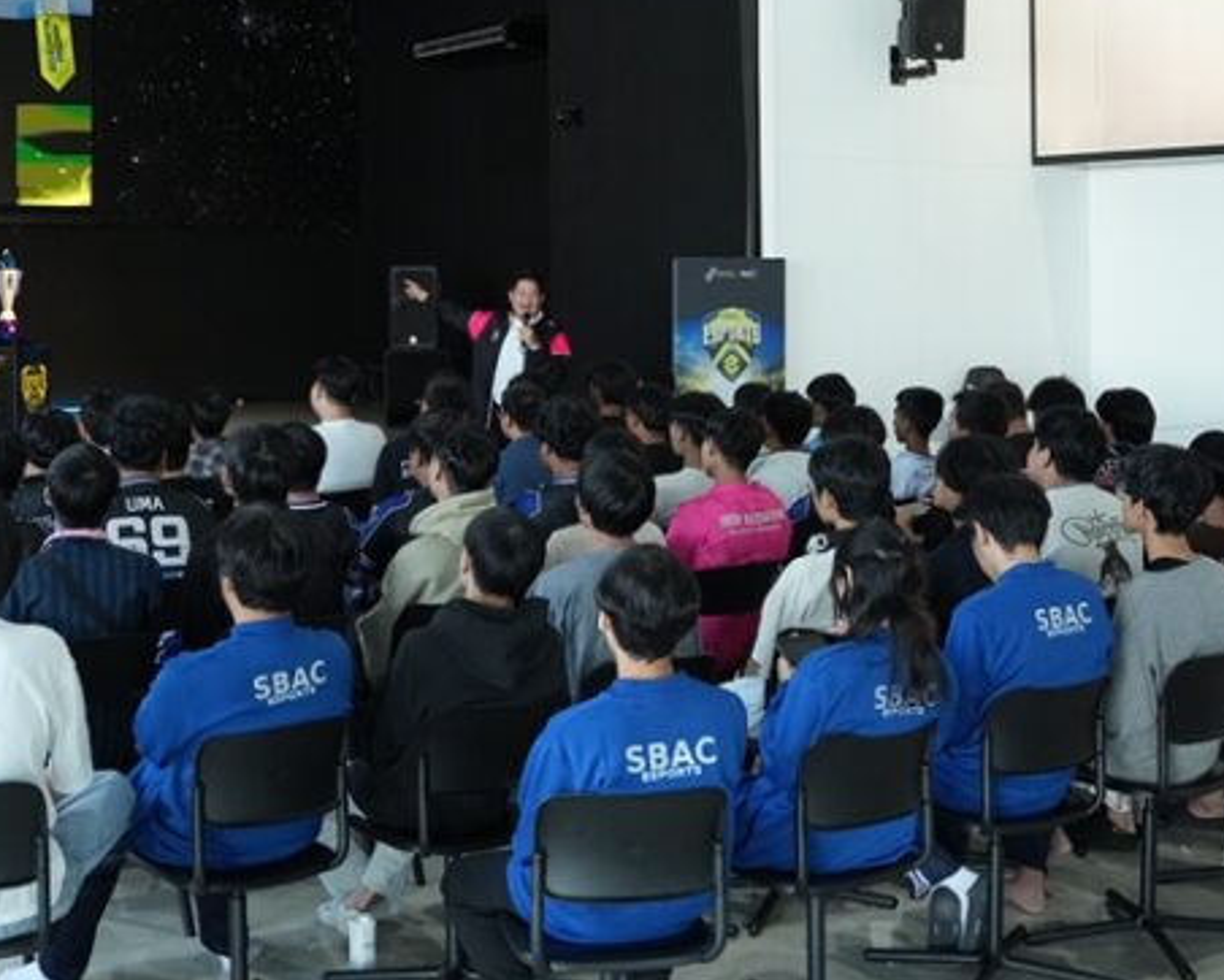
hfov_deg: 36.6
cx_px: 550
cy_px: 283
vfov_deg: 29.4
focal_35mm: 51
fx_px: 1848
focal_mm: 24
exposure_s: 1/1000
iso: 4000
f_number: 2.8
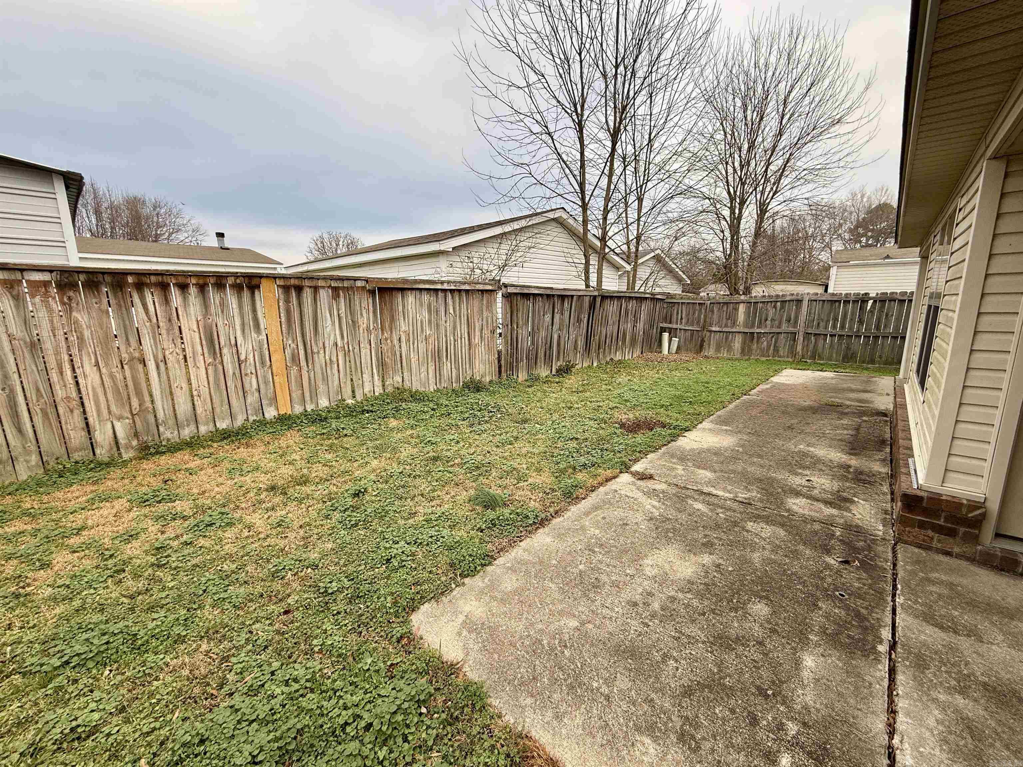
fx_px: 414
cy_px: 384
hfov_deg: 102.1
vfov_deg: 85.7
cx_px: 512
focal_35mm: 14
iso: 50
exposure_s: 1/261
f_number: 2.2
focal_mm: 2.22
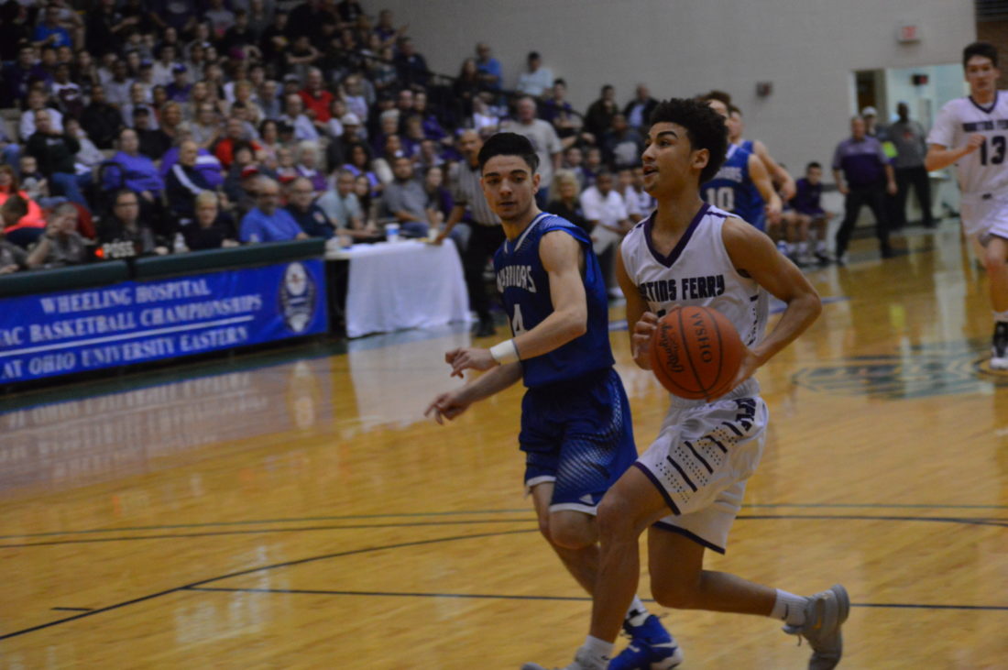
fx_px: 2727
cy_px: 335
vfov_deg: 14.0
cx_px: 504
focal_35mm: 98
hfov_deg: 20.9
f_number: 4
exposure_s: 1/400
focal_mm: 65
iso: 3200
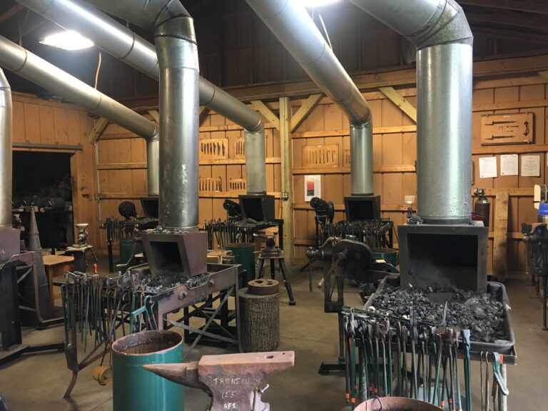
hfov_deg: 61.7
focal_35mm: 29
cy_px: 206
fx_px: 459
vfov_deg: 48.2
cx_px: 274
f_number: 2.2
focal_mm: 4.15
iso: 160
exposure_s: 1/30
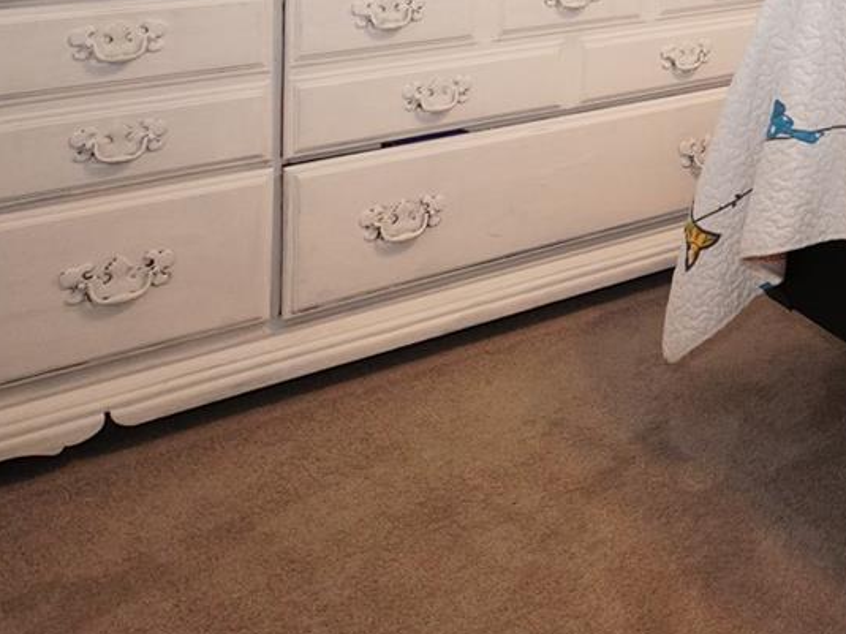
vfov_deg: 26.2
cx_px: 1123
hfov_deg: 30.7
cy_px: -183
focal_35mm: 47
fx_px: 1159
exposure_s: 1/160
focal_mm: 11
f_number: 4
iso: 1600
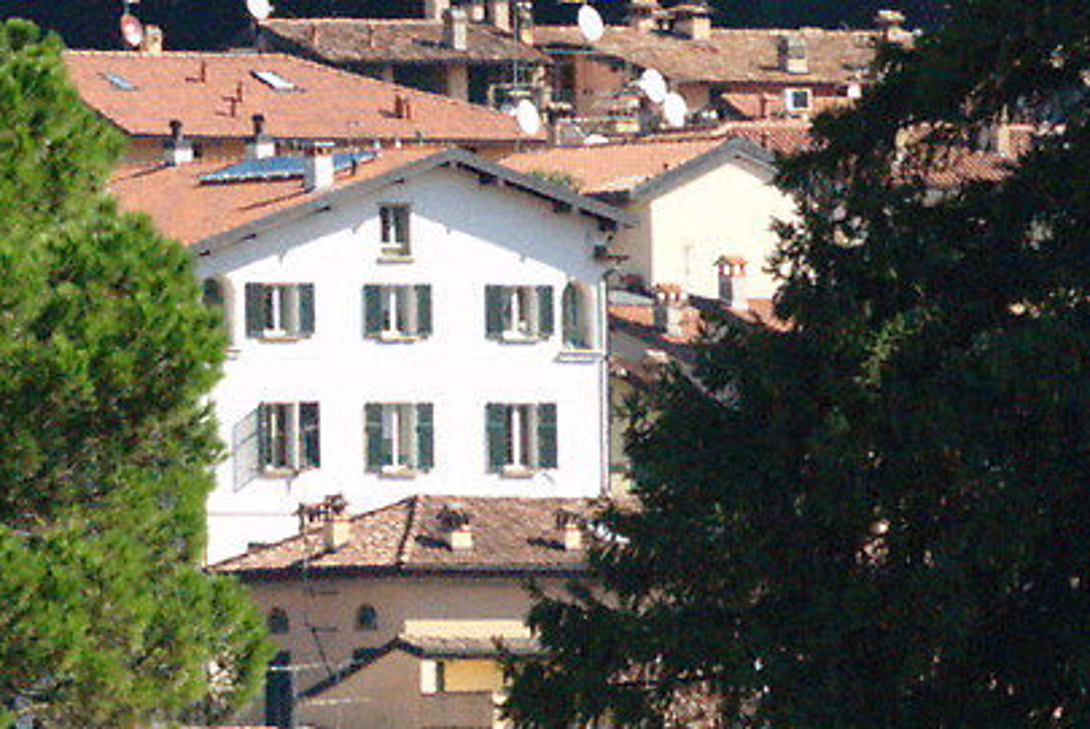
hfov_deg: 1.9
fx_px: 33704
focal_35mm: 1112
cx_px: -498
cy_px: 397
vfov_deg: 1.2
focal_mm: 125
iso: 1250
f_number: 9
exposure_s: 1/1000
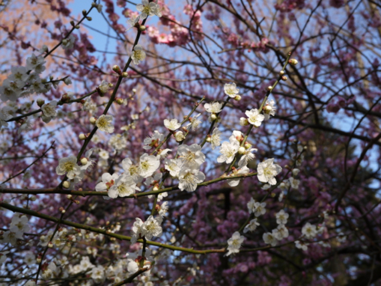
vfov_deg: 29.1
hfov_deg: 38.2
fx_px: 551
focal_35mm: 50
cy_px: 143
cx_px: 190
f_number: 7.1
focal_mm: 25
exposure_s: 1/250
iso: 160
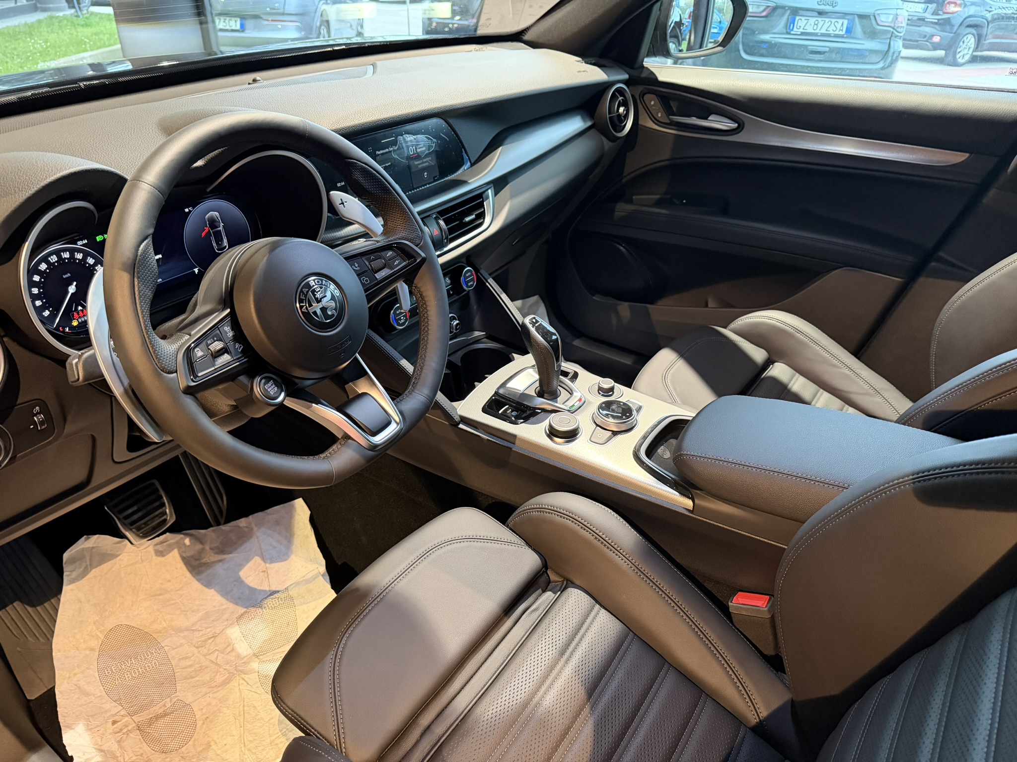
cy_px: 381
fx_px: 705
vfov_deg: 56.8
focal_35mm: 24
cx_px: 508
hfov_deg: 71.6
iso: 800
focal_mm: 6.76
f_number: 1.78
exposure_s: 1/60
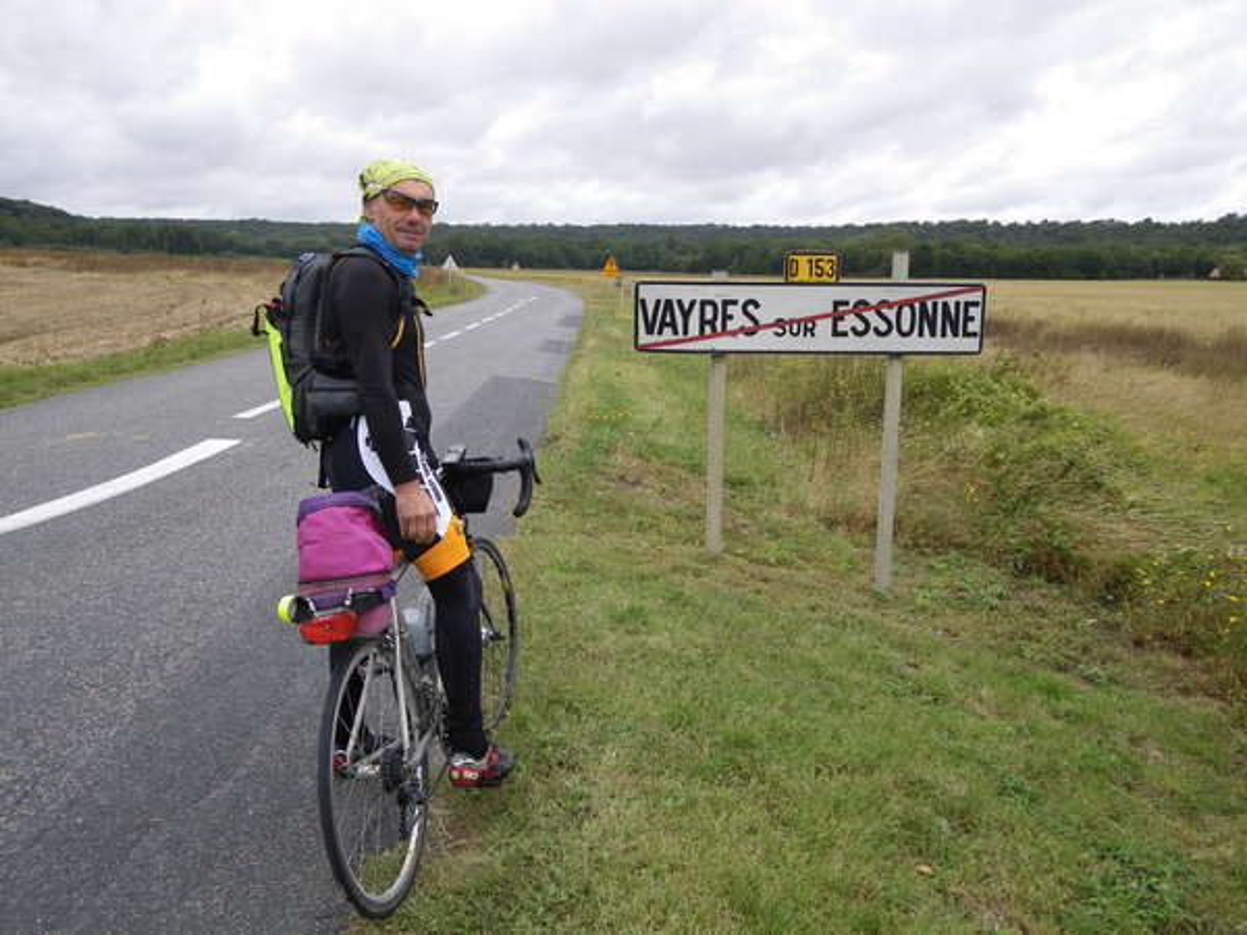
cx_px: 624
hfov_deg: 55.4
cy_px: 468
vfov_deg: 42.9
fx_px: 1189
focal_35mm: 33
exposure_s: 1/160
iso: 64
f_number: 2.8
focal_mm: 5.8
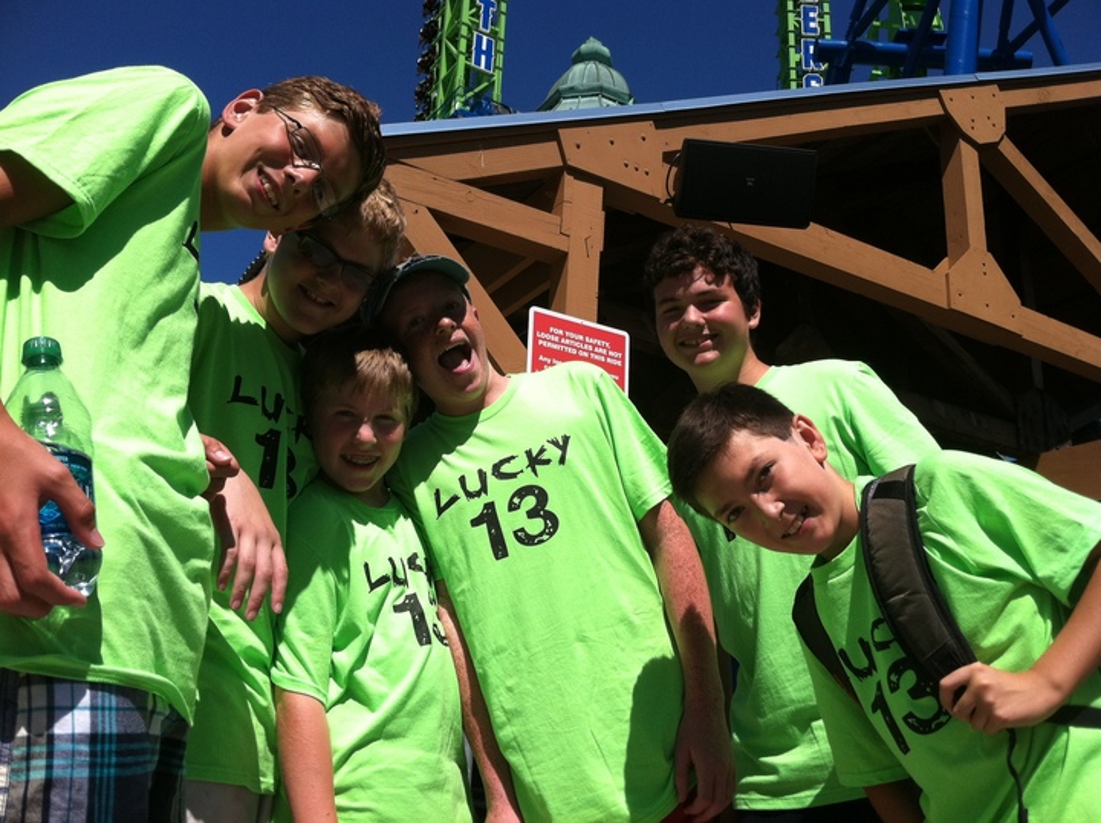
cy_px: 412
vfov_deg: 40.6
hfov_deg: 52.7
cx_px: 550
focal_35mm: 35
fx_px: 1112
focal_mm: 3.85
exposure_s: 1/1667
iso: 80
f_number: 2.8
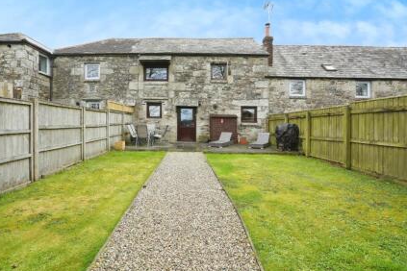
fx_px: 203
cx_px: 190
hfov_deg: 89.9
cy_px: 127
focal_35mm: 18
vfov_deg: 67.3
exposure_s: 1/640
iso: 2000
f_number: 9
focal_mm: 16
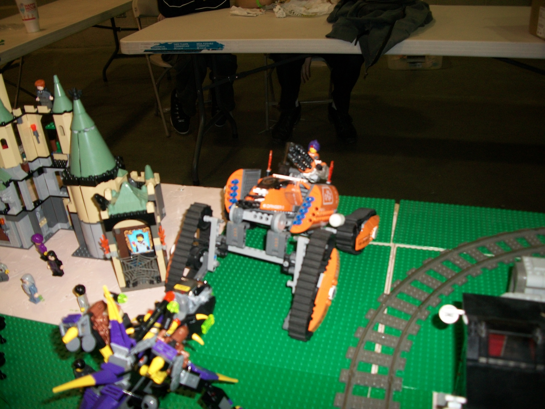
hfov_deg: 56.8
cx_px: 272
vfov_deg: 44.2
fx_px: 504
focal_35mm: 32
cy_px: 204
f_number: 2.9
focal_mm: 5.7
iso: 80
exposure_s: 1/30
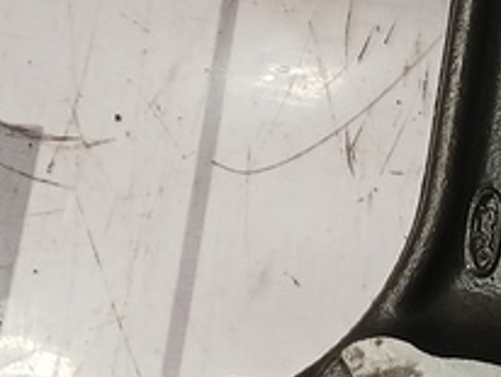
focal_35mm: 134
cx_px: 455
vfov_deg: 11.0
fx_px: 1942
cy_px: 27
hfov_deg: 14.5
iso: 100
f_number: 1.8
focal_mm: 4
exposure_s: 1/50
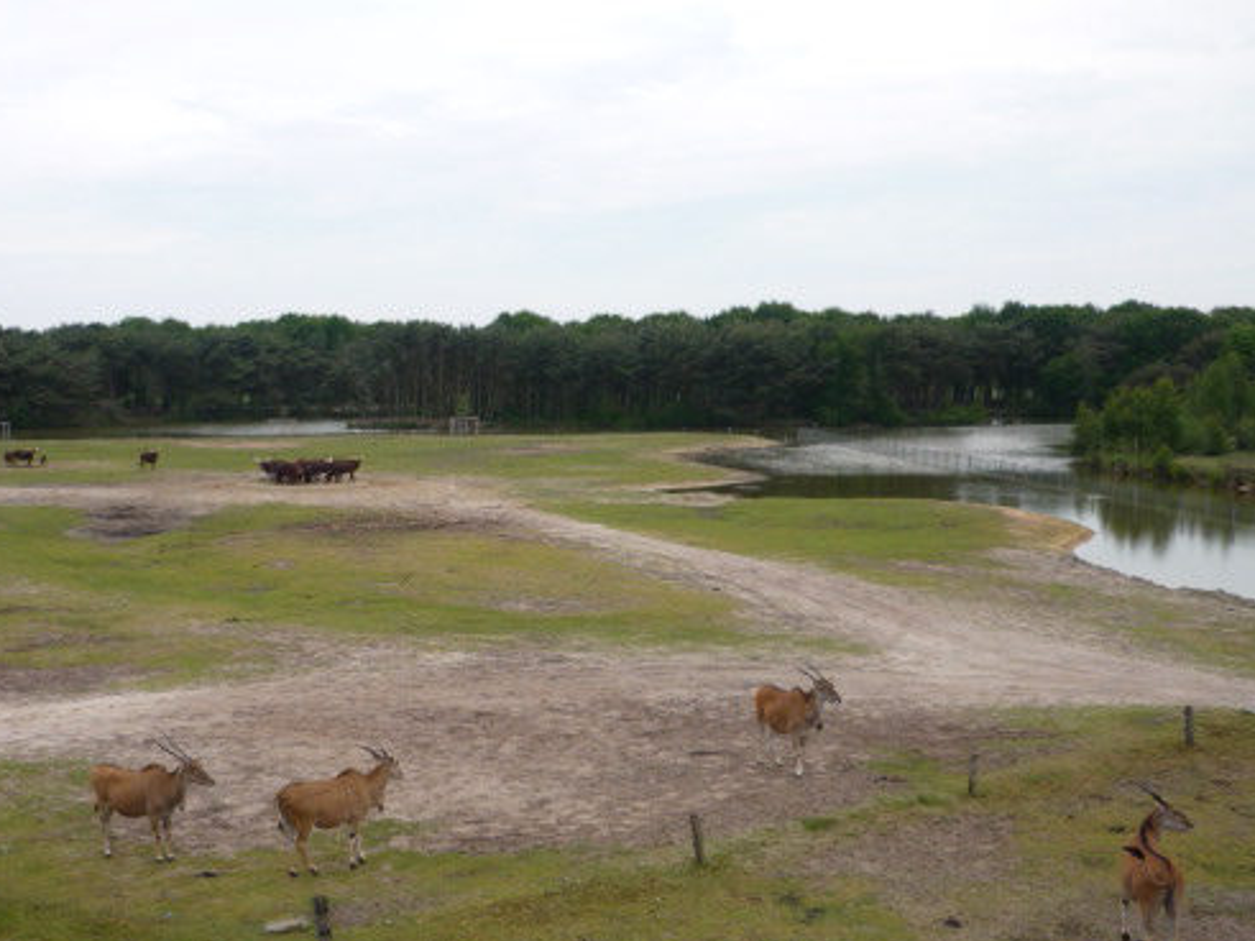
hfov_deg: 43.7
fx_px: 1559
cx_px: 519
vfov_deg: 33.5
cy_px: 529
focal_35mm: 43
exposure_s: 1/500
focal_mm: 5.5
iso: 100
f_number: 2.8
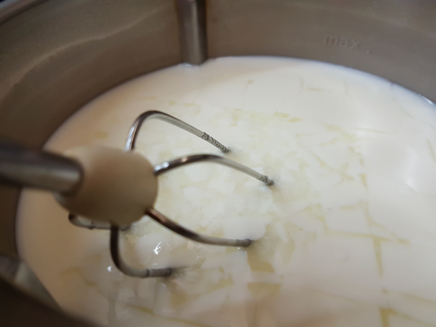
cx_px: 218
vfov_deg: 53.1
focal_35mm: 26
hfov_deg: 67.3
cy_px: 164
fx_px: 327
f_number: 1.7
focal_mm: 4.2
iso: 125
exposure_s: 1/50
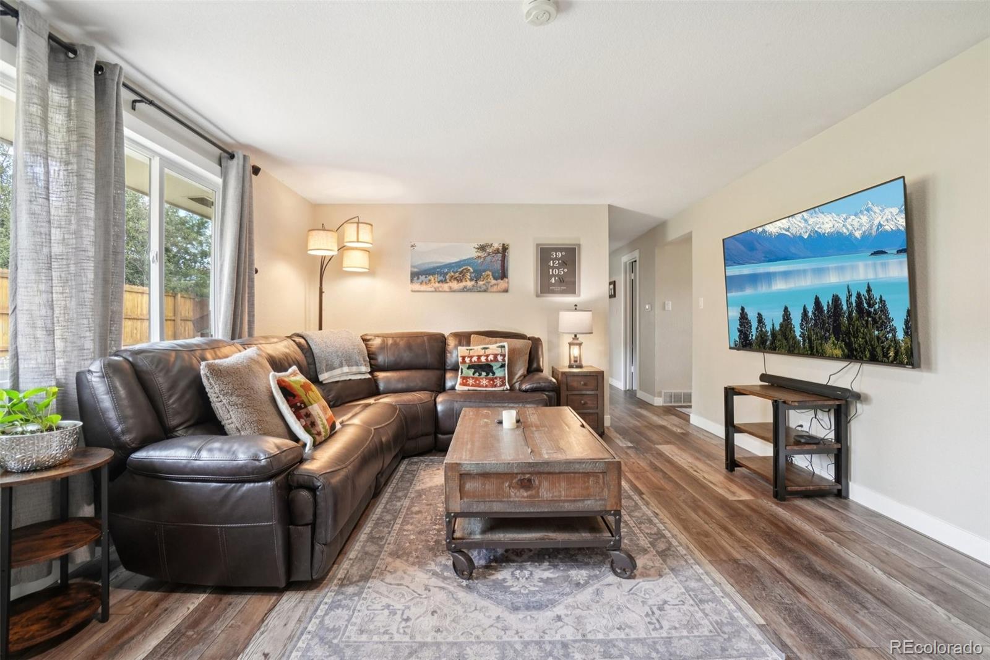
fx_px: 412
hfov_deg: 100.4
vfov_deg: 77.3
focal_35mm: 15
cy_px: 330
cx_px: 495
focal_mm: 10
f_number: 8
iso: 400
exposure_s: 1/8
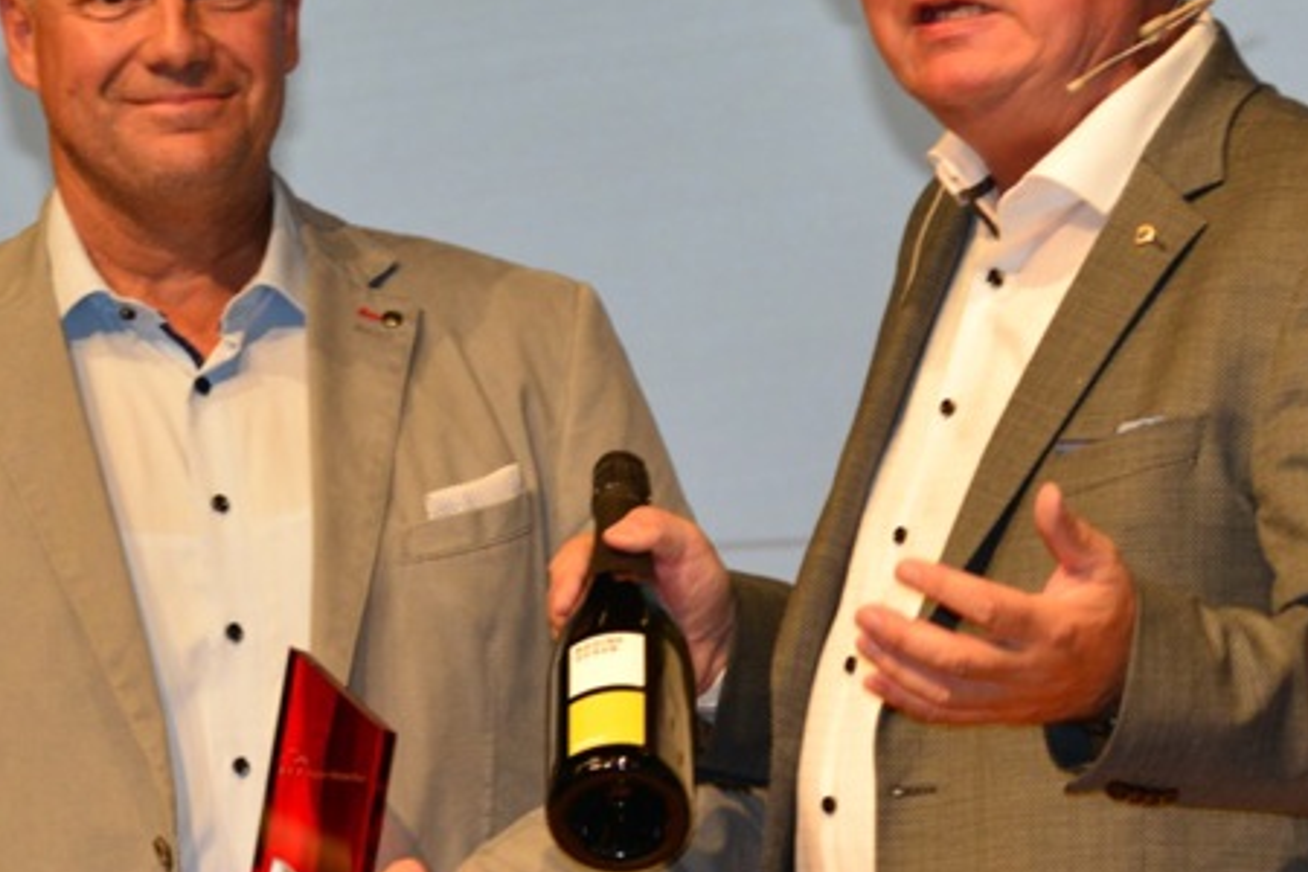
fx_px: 17911
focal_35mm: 493
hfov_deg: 4.2
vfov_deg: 2.8
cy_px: 453
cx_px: 811
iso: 900
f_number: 7.1
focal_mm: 185
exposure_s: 1/125
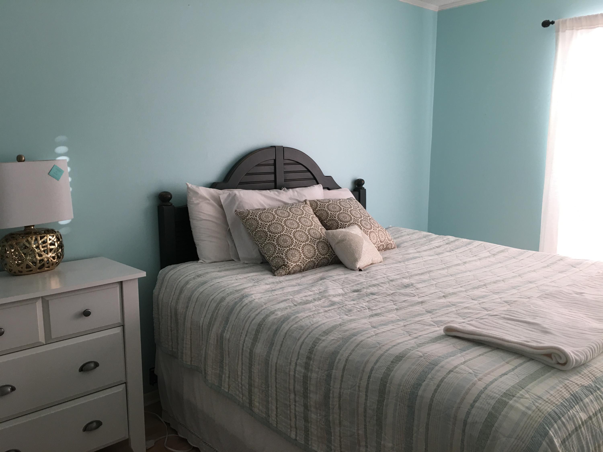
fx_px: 505
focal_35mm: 29
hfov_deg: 61.7
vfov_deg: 48.2
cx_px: 302
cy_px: 226
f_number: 2.2
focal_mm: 4.15
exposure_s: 1/15
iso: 25
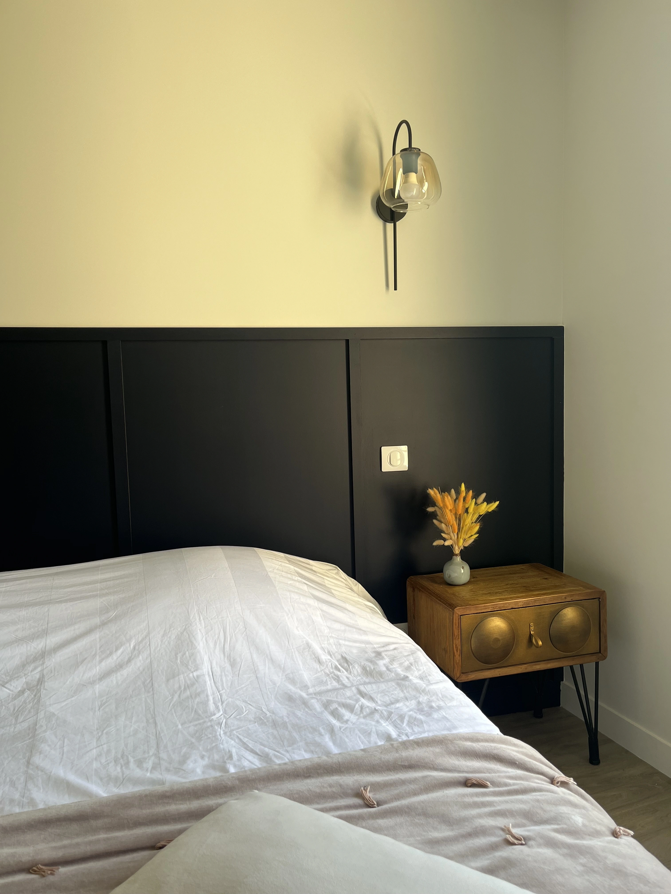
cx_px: 336
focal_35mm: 26
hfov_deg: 53.1
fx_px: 672
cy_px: 447
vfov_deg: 67.3
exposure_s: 1/121
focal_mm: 5.1
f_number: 1.6
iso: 50
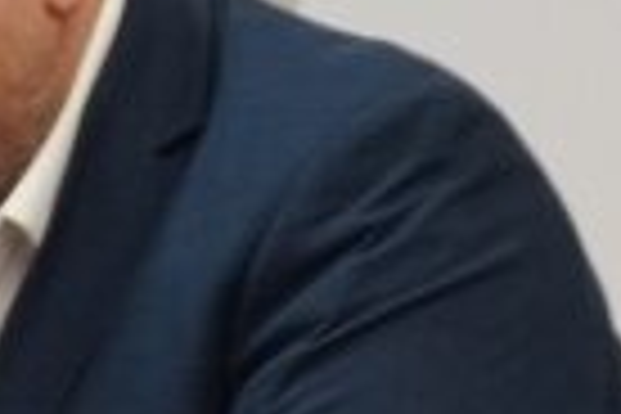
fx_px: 10983
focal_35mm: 637
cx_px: -513
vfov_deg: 2.2
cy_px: 740
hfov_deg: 3.2
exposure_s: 1/60
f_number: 2.8
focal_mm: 57
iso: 1250
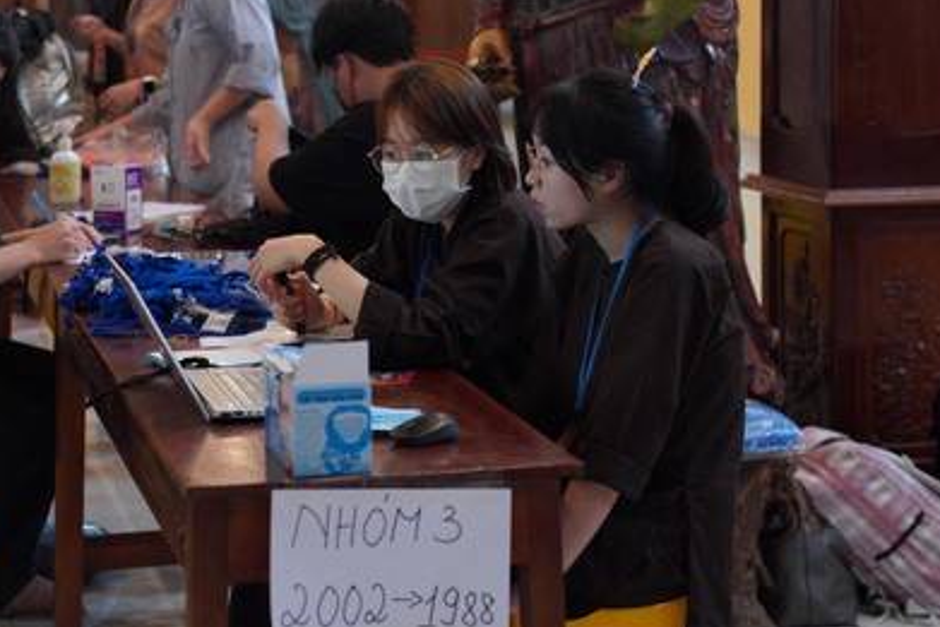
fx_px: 2560
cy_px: 165
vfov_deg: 13.9
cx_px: 337
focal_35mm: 98
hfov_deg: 20.8
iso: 6400
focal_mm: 59
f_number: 2.8
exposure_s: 1/200
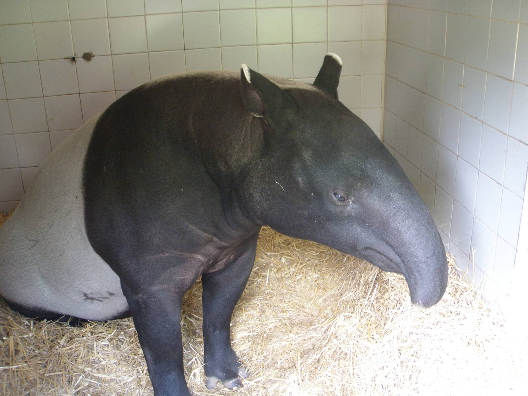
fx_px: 580
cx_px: 264
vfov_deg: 37.7
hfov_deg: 49.0
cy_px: 198
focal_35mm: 38
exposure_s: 1/10
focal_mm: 6.7
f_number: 3.5
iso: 200
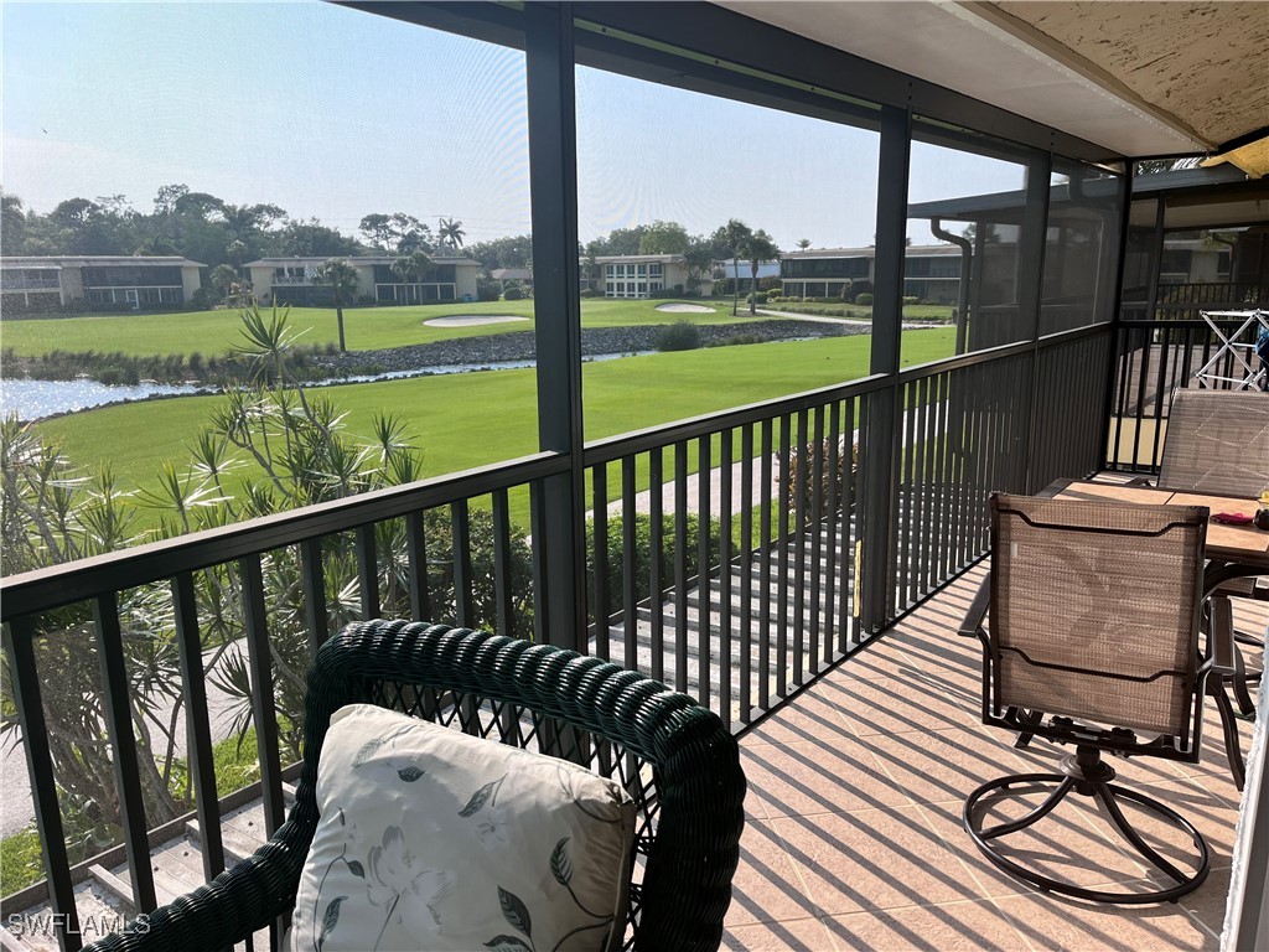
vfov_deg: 53.1
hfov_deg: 67.3
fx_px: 953
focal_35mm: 26
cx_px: 634
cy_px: 476
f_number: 1.6
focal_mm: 5.1
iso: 50
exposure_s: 1/2268
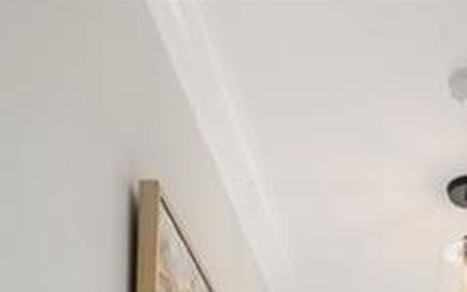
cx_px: 469
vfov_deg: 12.5
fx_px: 993
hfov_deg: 25.2
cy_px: 731
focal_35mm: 78
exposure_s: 1/25
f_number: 16
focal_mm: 16
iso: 640
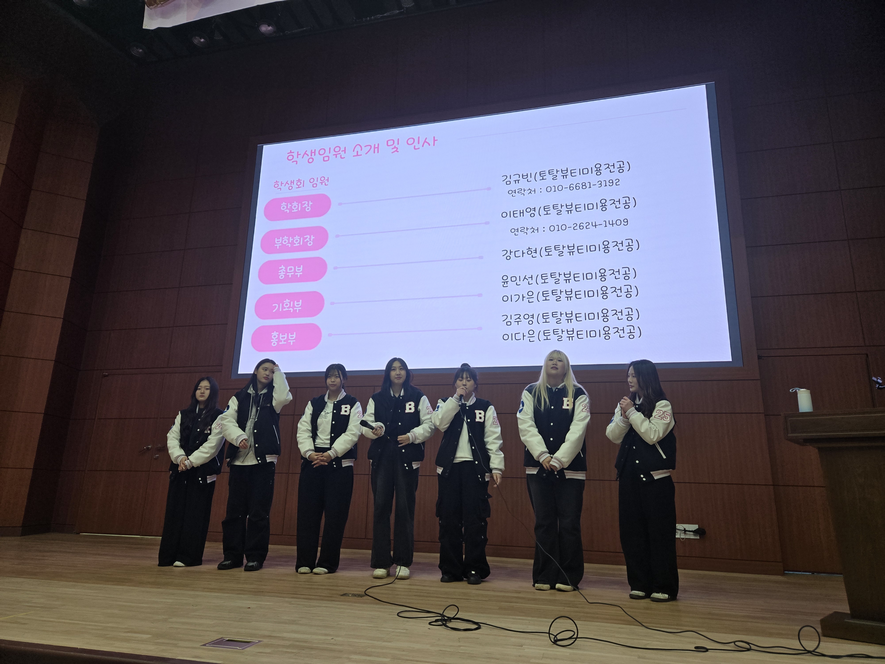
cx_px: 442
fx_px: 588
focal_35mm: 23
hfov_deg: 73.9
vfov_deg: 58.9
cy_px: 332
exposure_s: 1/120
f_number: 1.8
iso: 100
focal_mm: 5.4
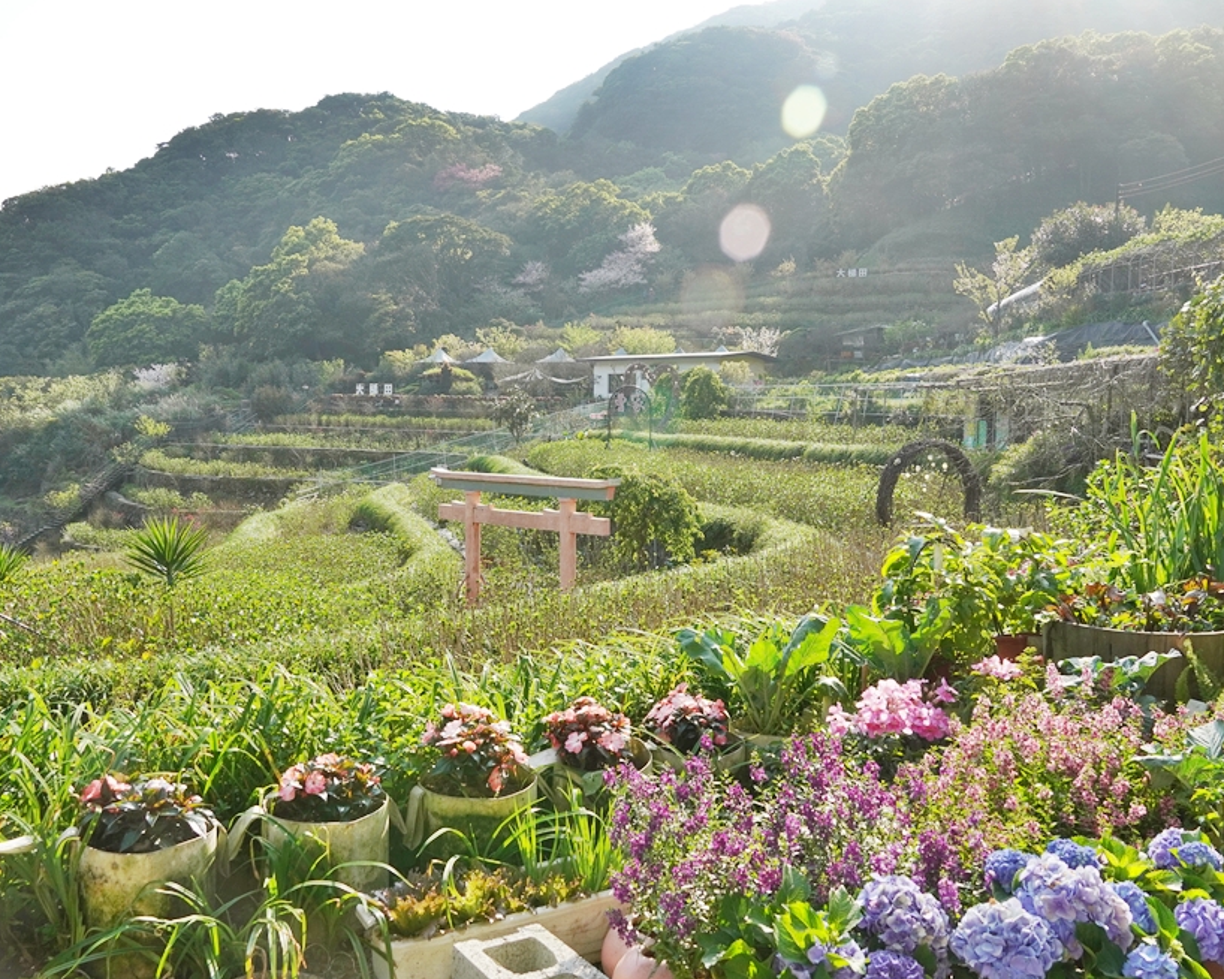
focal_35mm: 31
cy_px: 492
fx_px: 1123
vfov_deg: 47.1
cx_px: 624
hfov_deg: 57.2
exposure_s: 1/640
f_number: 7.1
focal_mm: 18
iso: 500
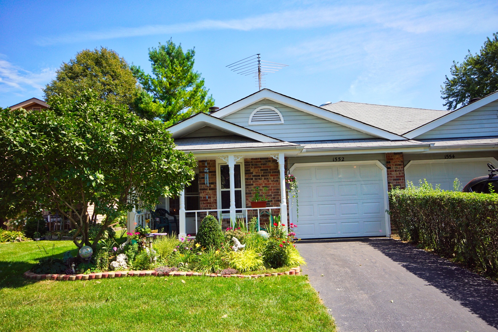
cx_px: 249
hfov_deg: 61.9
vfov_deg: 43.6
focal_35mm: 30
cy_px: 166
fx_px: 415
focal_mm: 20
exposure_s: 1/125
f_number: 8
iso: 100
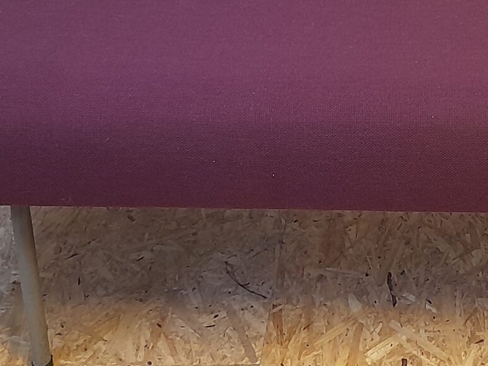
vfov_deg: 17.5
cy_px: 39
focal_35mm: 83
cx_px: 485
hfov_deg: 22.7
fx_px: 1170
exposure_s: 1/50
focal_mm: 4.6
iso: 320
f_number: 2
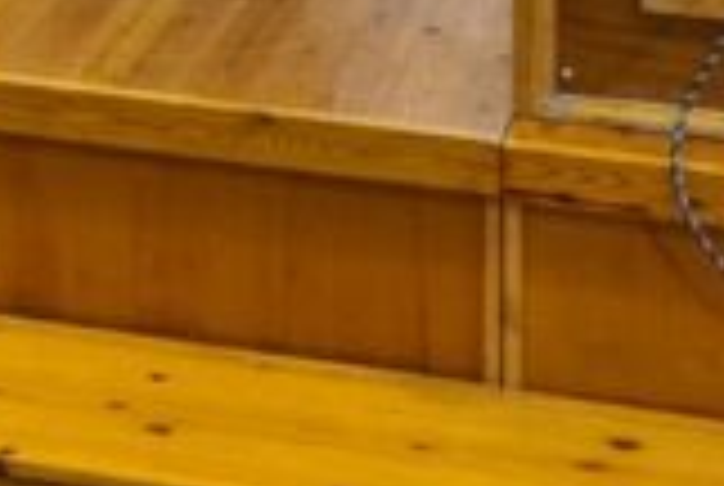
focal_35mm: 165
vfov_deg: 7.5
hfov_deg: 12.0
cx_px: -279
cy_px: -882
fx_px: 3324
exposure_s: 1/100
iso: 250
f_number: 1.8
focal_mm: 7
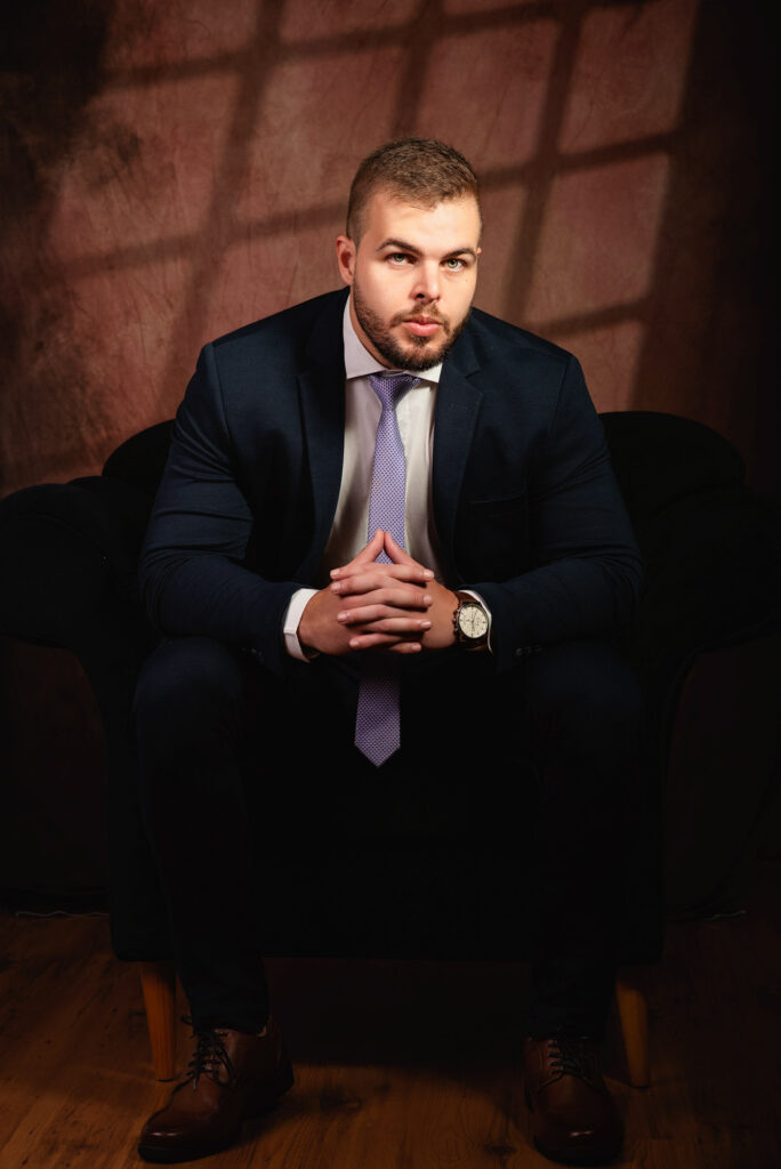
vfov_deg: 23.9
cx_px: 390
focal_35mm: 85
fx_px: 2762
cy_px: 584
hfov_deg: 16.1
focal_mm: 85
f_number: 8
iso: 250
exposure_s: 1/200
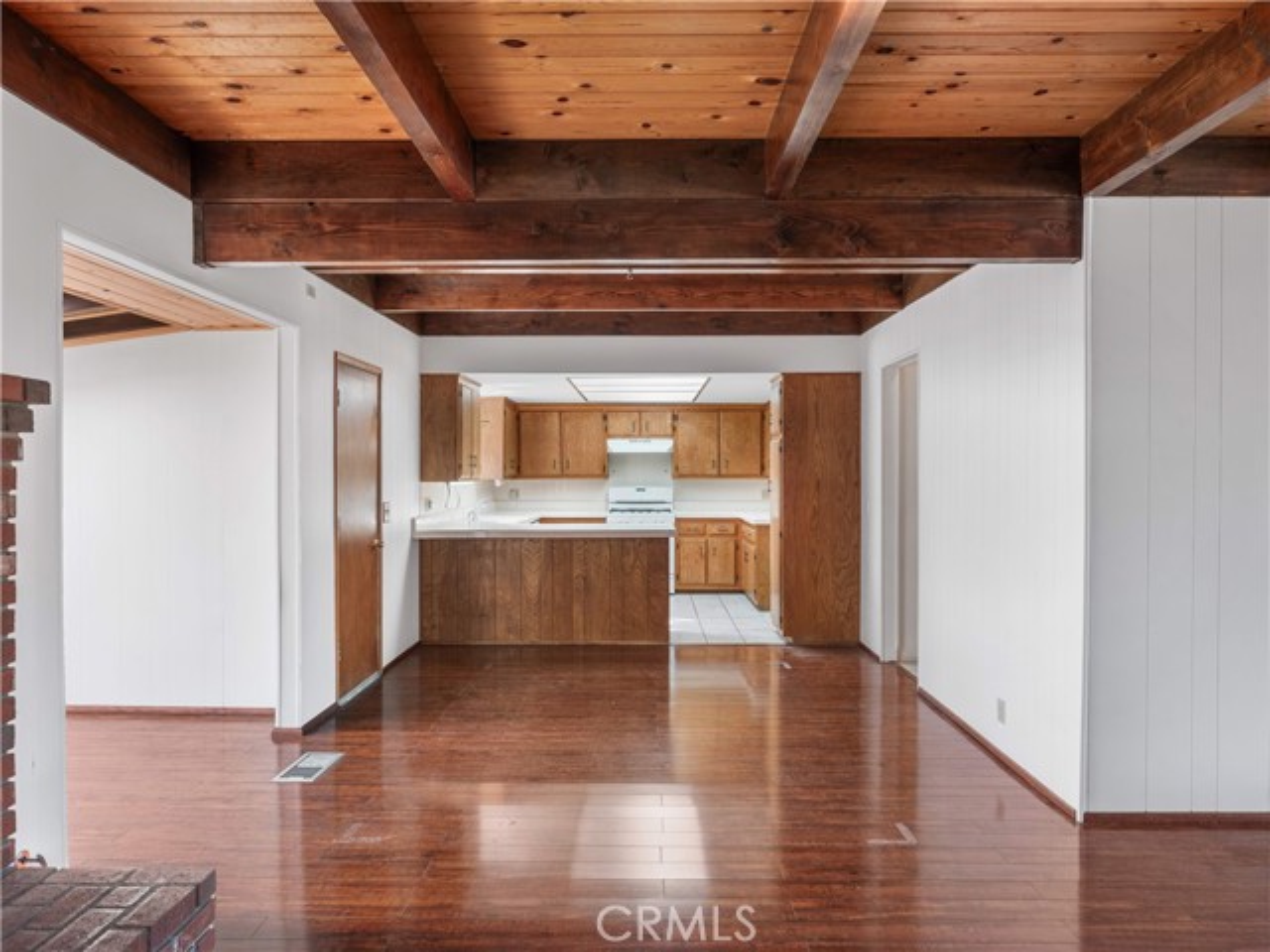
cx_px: 635
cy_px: 476
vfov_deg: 58.9
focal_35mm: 23
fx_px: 844
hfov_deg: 73.9
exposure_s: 1.3
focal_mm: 29.5
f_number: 11
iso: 500
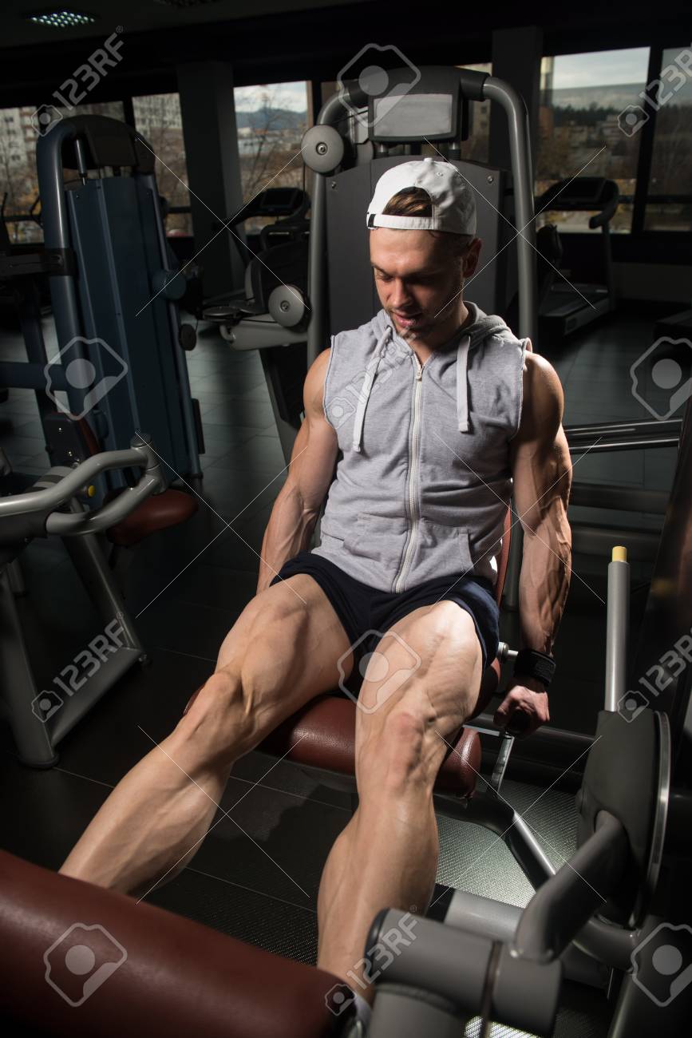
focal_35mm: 24
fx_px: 692
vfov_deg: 73.7
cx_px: 346
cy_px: 519
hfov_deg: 53.1
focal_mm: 24
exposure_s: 1/200
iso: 100
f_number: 4.5
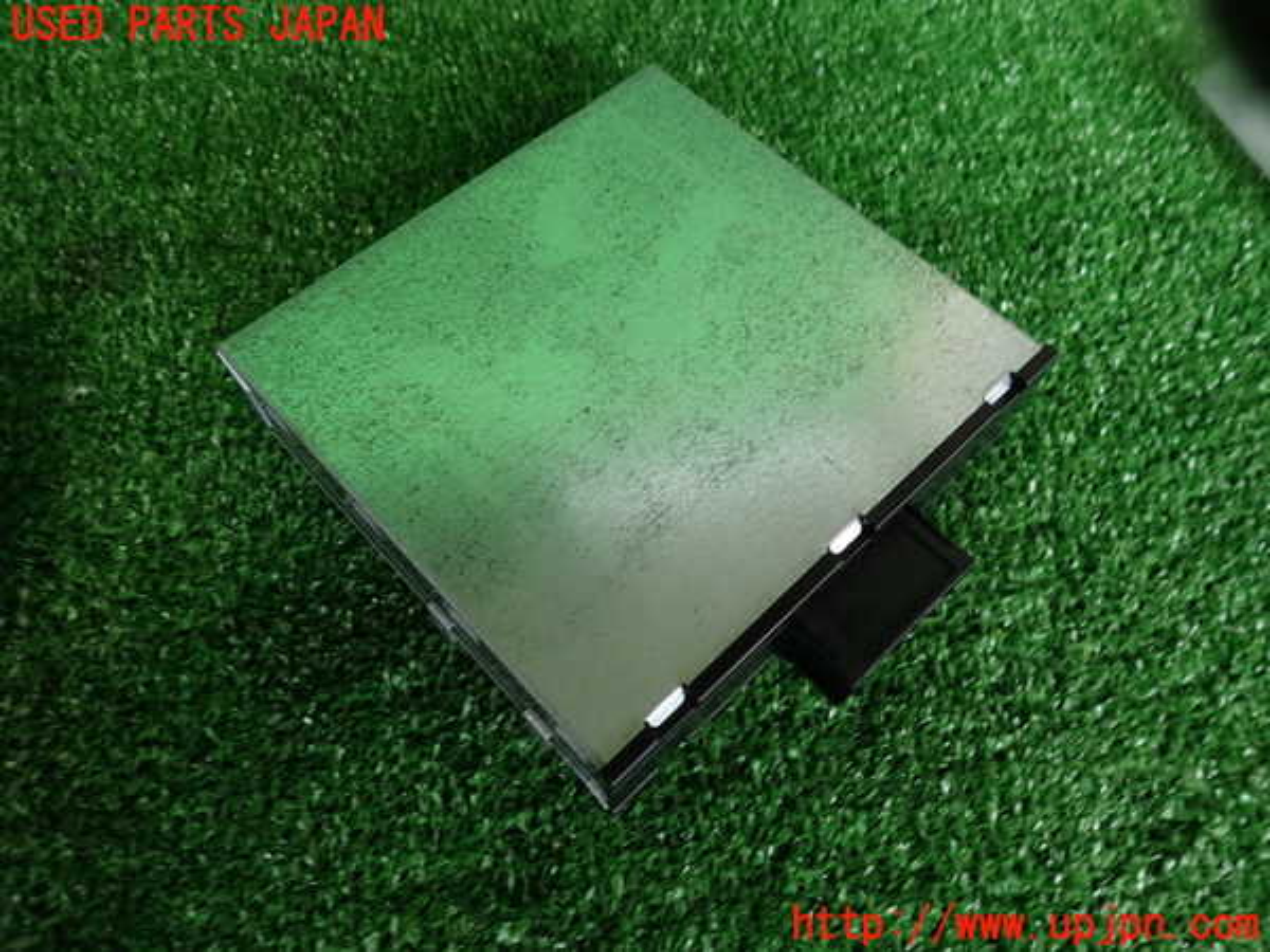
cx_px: 635
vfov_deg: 54.9
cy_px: 476
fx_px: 917
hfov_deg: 69.4
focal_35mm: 25
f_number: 2
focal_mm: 4.5
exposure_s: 1/60
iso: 160
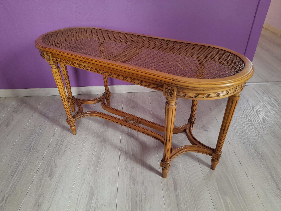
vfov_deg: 54.9
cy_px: 106
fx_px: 203
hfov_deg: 69.4
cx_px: 140
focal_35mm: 25
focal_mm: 4.6
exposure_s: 1/50
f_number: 2
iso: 200
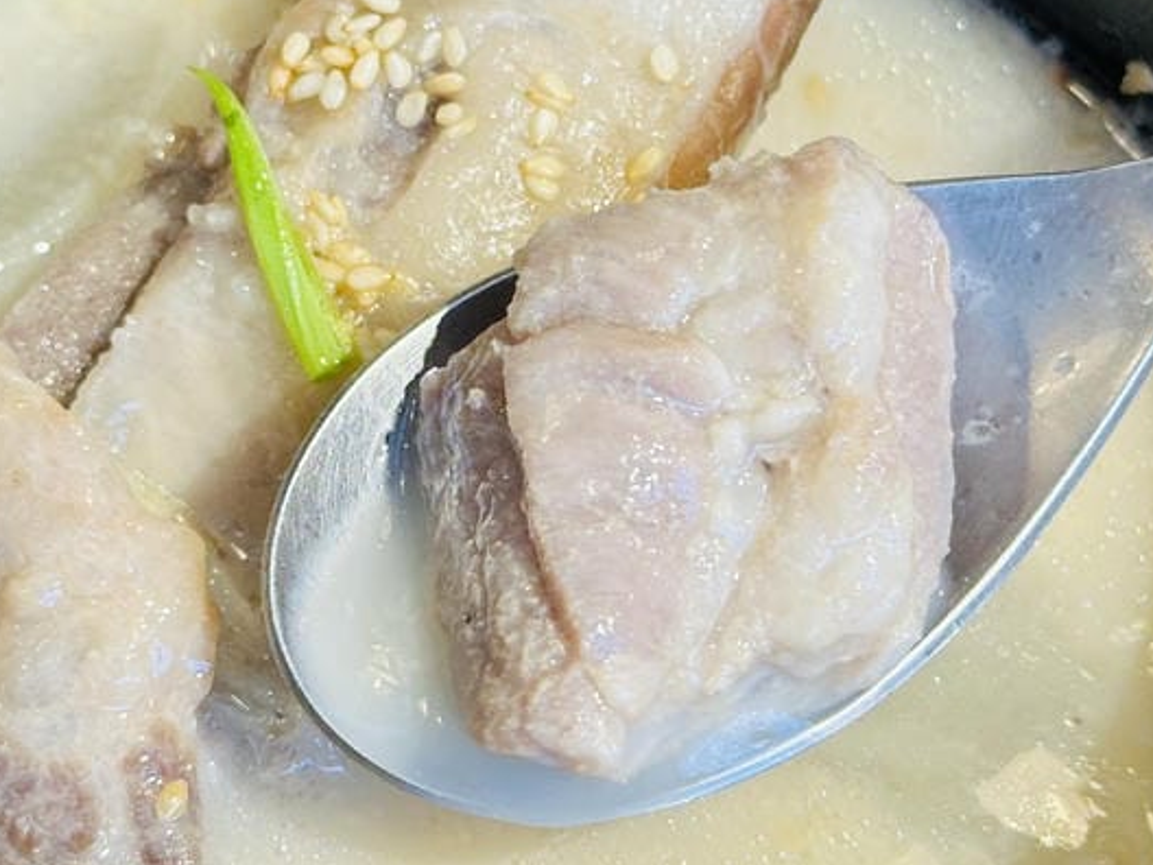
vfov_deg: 13.6
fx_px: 3631
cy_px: 472
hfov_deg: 18.0
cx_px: 598
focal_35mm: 109
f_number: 1.78
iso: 80
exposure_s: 1/60
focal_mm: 6.86
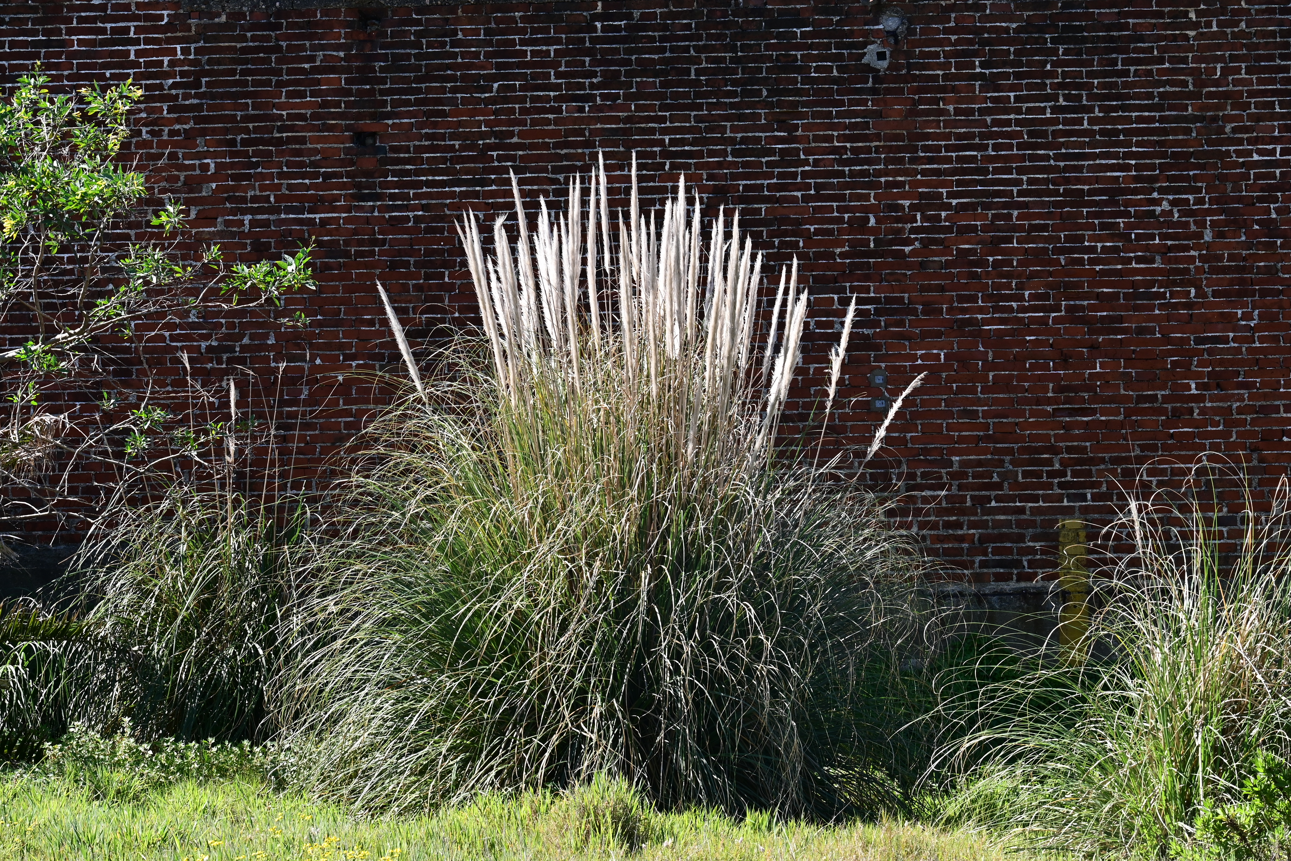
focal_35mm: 144
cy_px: 430
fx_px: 5164
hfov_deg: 14.3
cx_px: 646
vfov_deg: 9.5
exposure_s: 1/125
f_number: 11
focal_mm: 96
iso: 200
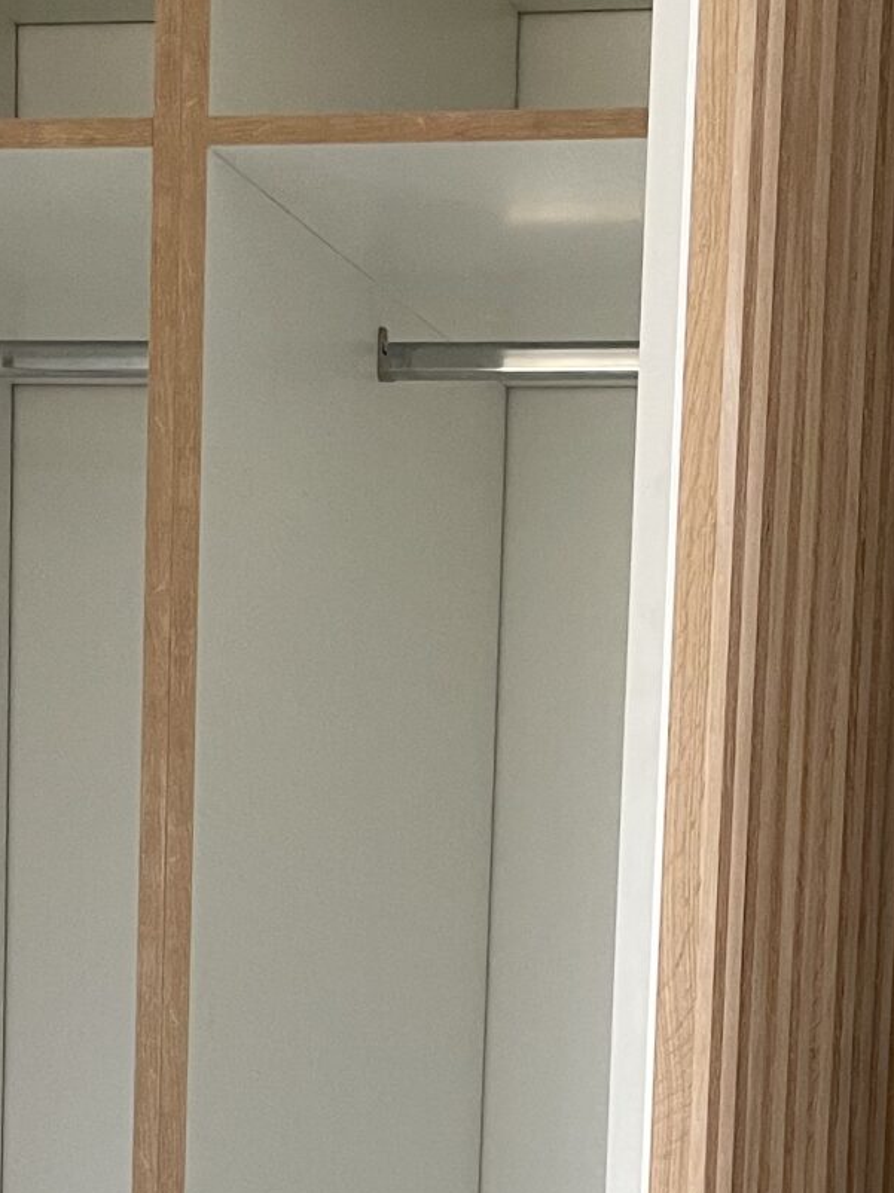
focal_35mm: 83
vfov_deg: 22.5
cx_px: 544
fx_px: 2860
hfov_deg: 17.7
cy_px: 1236
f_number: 1.6
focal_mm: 4.2
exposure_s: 1/84
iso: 125
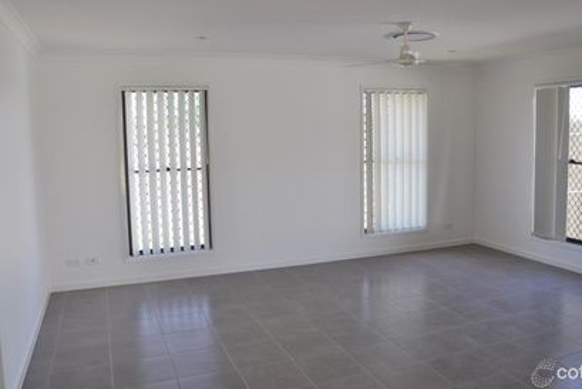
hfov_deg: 60.2
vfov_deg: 42.3
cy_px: 179
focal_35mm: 31
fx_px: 501
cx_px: 312
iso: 400
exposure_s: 1/125
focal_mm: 18
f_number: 5.6
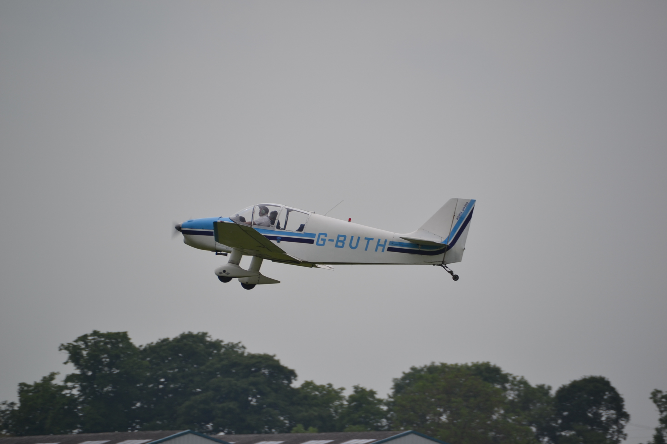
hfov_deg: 4.6
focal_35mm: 450
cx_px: 334
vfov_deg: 3.1
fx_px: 8337
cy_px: 222
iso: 100
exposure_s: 1/500
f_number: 5.6
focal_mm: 300
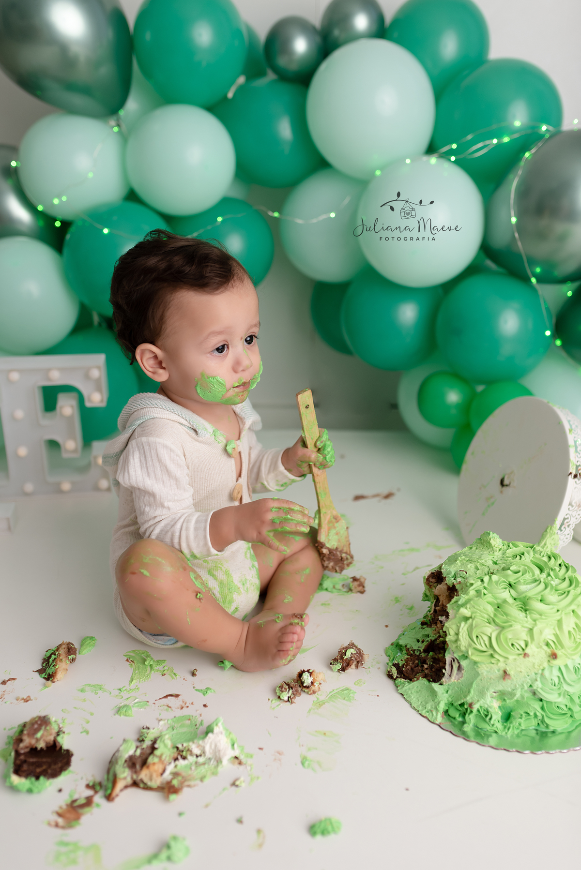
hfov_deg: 37.9
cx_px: 290
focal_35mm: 35
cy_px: 435
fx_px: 847
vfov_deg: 54.4
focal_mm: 35
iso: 100
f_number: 2.5
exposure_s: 1/125
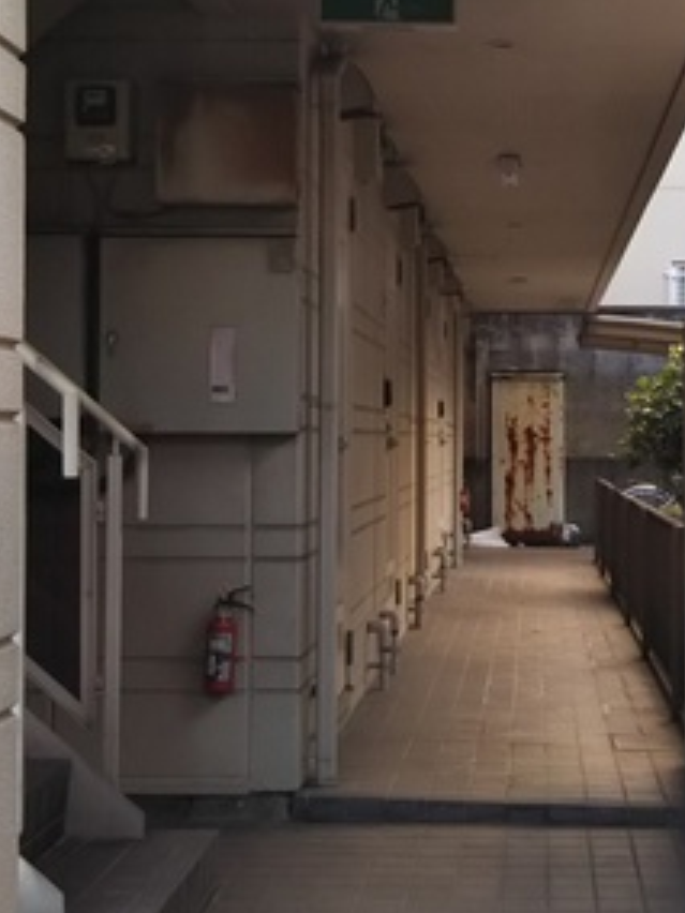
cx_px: 497
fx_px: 1952
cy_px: 366
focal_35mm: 74
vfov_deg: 26.3
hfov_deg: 19.8
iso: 32
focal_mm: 4
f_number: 2.2
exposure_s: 1/60
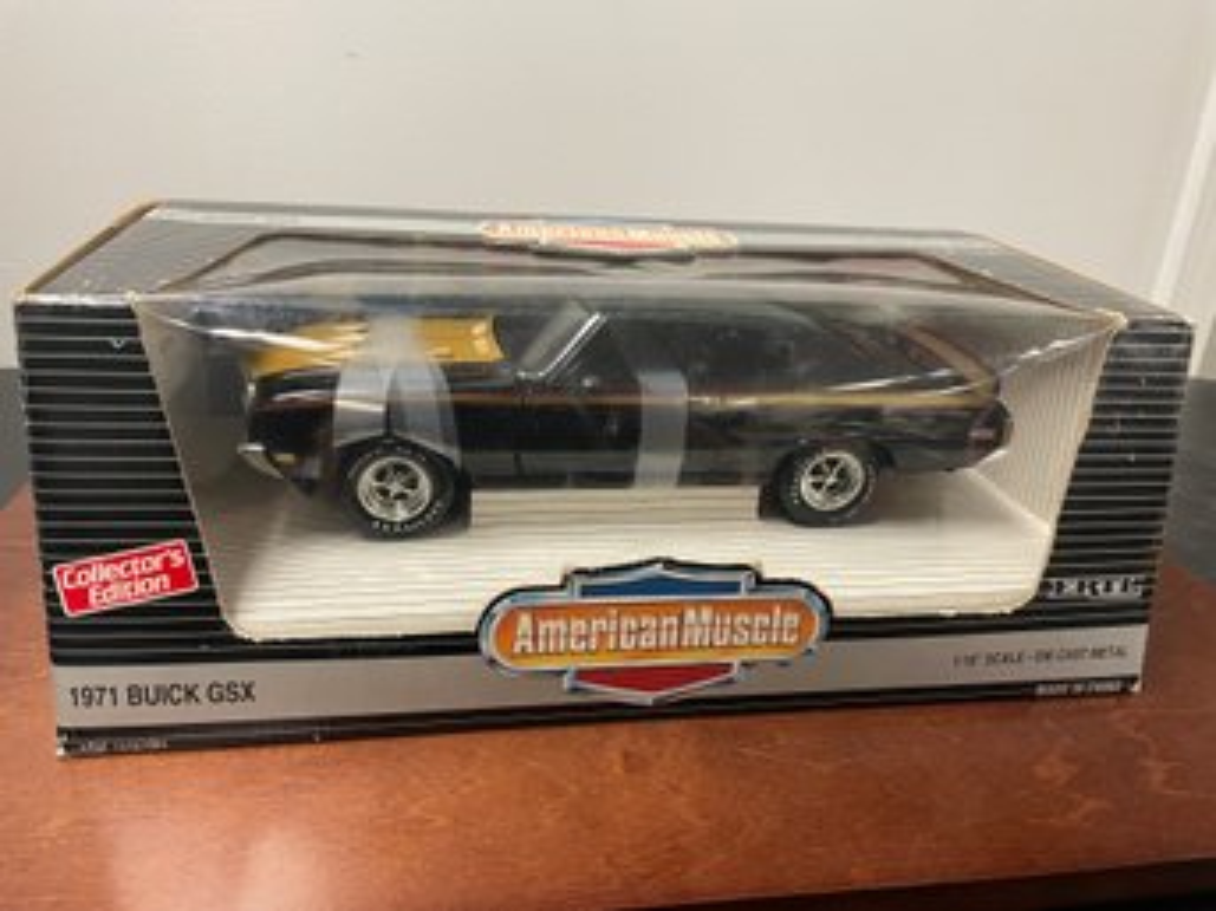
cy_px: 456
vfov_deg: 53.0
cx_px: 608
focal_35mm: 26
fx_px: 913
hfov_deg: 67.3
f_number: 1.6
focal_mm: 4.2
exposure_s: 1/60
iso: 160
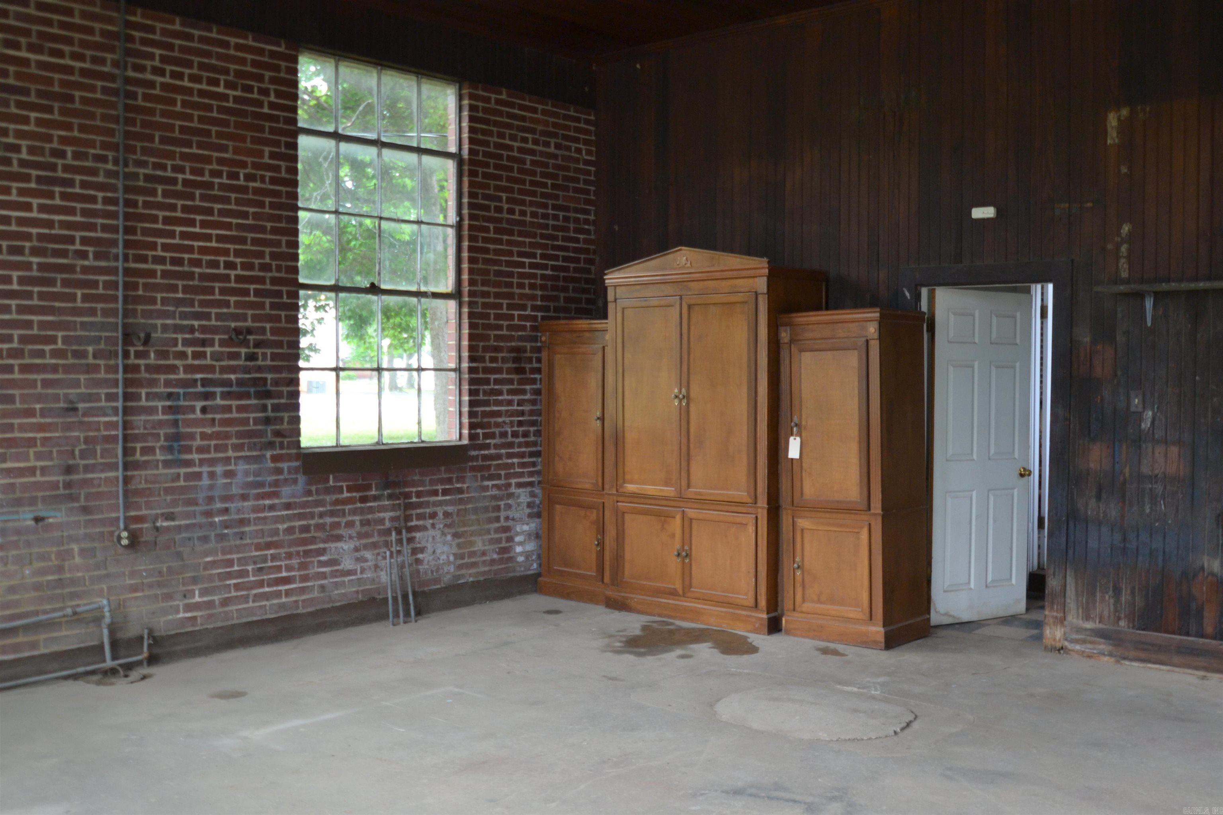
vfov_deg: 36.9
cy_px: 408
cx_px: 612
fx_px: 1223
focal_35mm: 36
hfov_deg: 53.1
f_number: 4.5
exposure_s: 1/60
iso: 720
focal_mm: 24
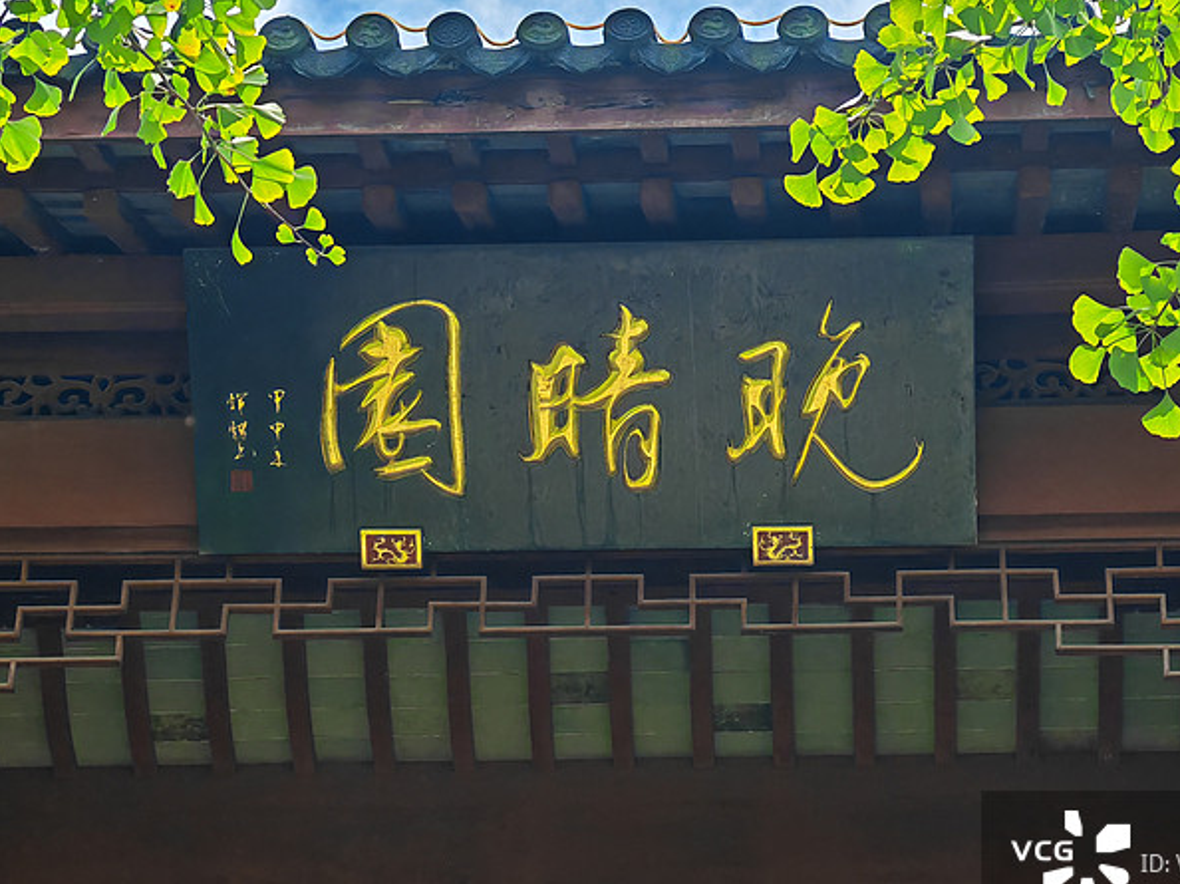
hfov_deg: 15.4
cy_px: 542
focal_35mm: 128
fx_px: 4362
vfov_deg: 11.6
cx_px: 630
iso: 50
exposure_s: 1/480
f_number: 3
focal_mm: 14.92
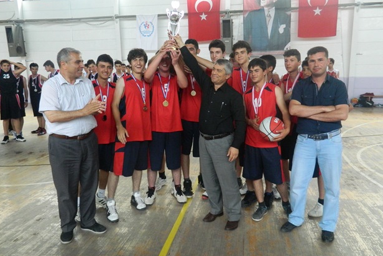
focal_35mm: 27
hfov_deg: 67.4
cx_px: 195
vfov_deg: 47.8
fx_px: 287
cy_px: 108
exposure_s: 1/160
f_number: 3.1
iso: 400
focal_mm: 4.5
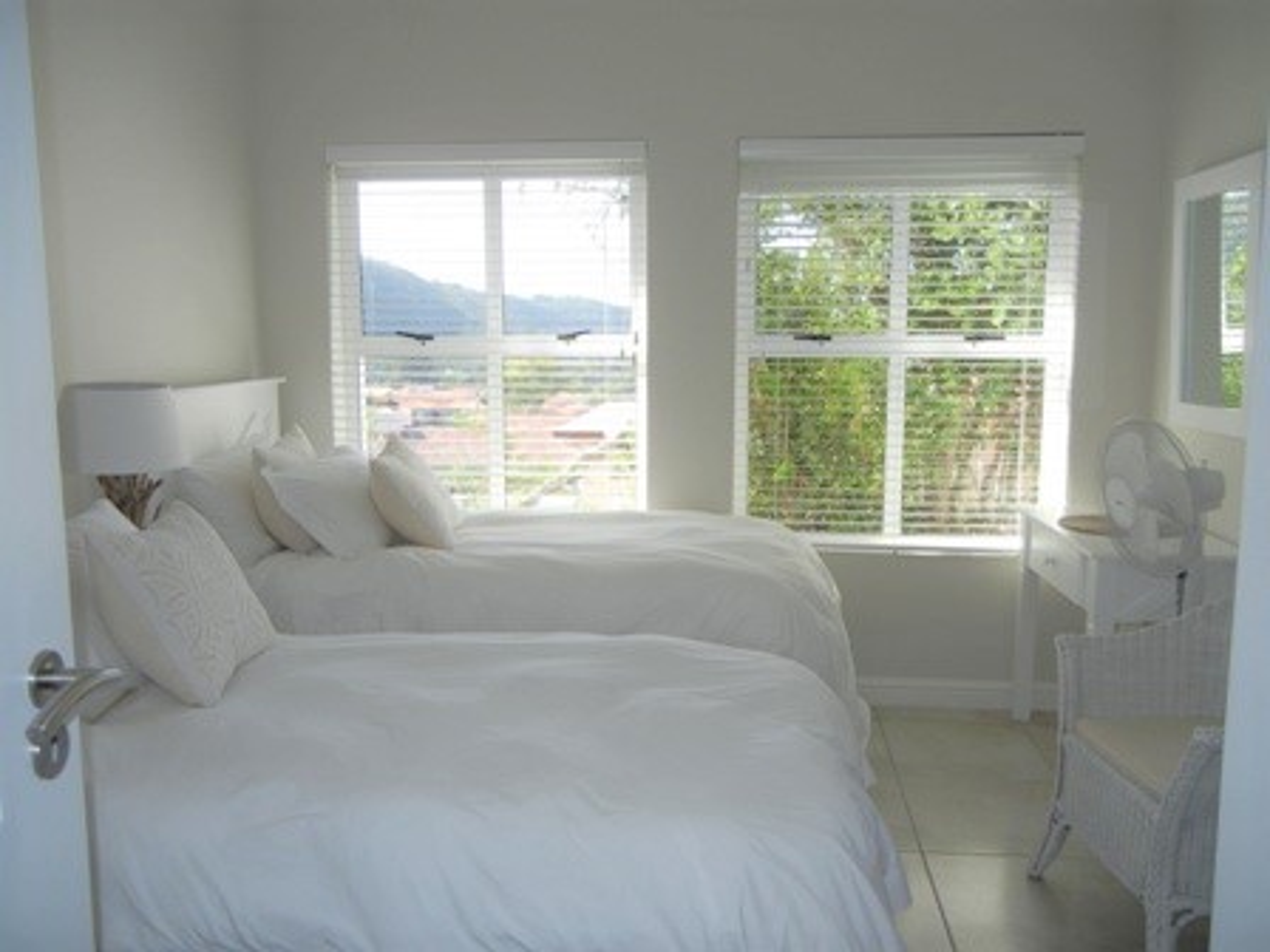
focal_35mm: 30
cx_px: 635
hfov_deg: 60.0
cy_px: 476
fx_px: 1101
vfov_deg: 46.8
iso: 160
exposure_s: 1/349
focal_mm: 5.4
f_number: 3.5
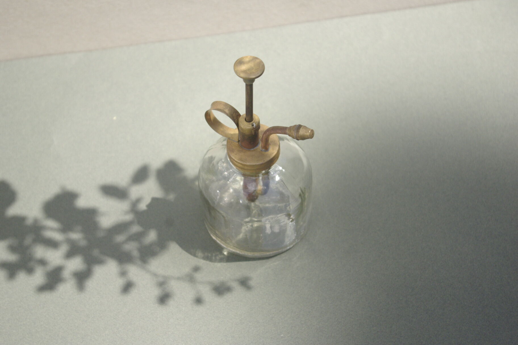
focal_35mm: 64
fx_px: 928
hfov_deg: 31.2
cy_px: 172
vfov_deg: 21.1
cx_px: 259
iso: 800
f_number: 4.5
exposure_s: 1/2000
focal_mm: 43
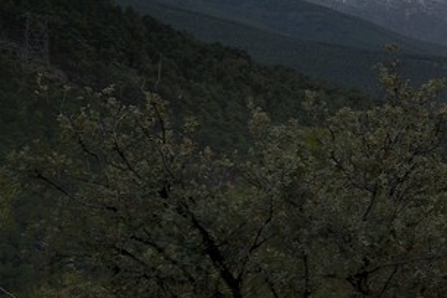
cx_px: 1055
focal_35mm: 126
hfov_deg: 12.8
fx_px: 1564
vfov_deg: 10.9
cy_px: 116
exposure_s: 1/100
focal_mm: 24
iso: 400
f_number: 6.3
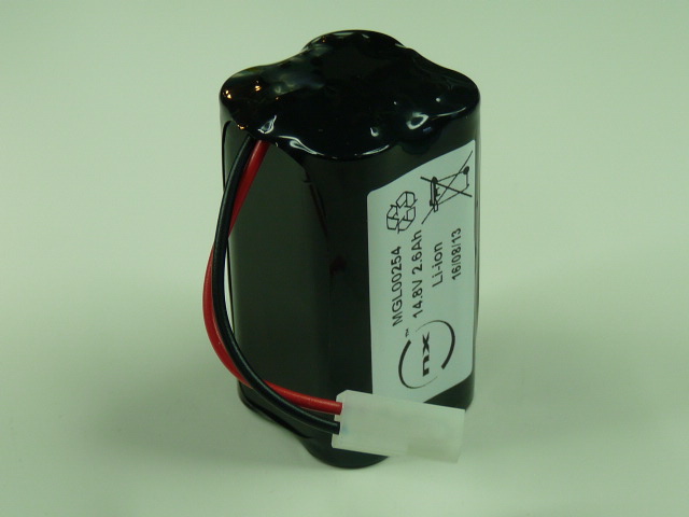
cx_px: 344
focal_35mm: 99
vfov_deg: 14.9
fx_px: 1971
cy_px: 258
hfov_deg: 19.8
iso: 100
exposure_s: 1/60
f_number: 3.2
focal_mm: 9.9
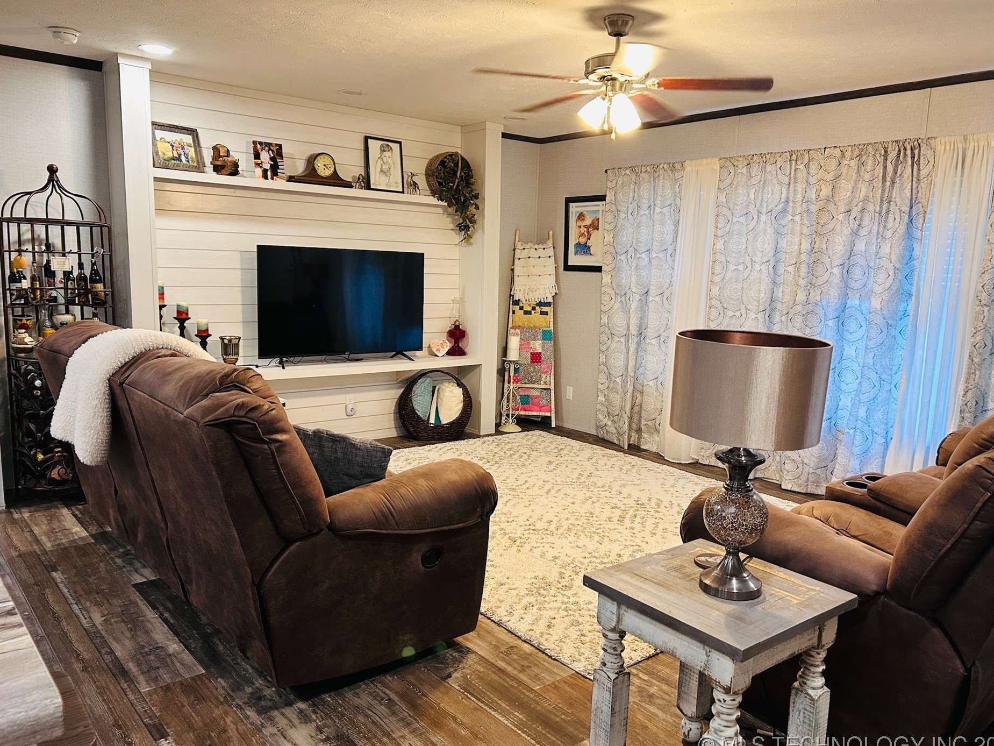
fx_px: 775
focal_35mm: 27
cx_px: 512
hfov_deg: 65.3
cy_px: 381
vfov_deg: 51.4
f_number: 1.5
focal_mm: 5.7
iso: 250
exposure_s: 1/60
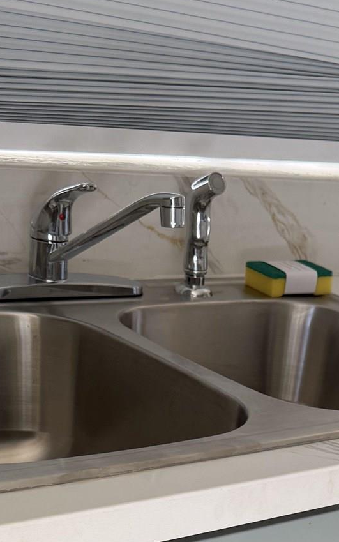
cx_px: 272
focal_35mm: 69
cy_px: 621
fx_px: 1019
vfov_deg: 26.9
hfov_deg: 18.7
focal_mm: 6.76
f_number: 1.78
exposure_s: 1/188
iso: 80
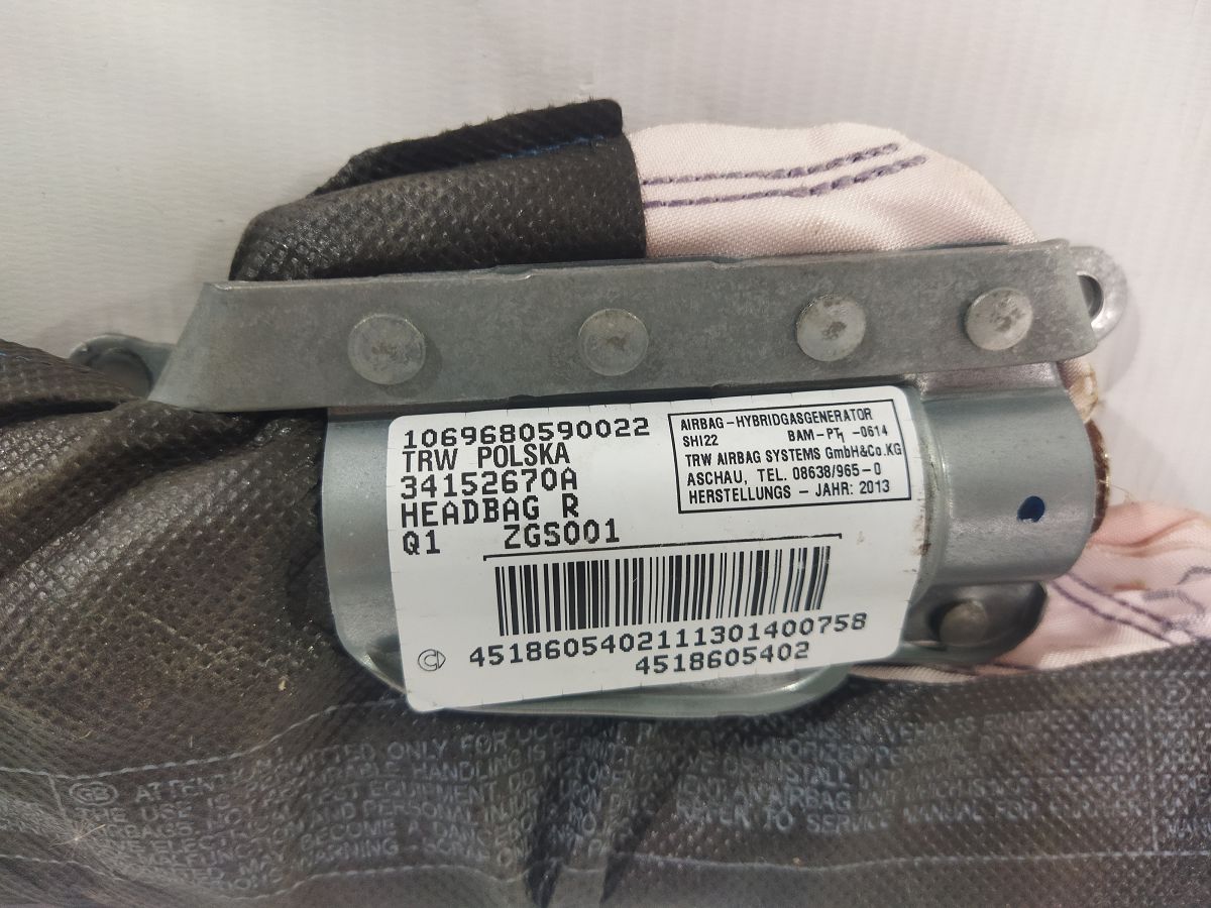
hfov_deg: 65.3
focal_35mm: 27
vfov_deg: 51.4
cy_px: 454
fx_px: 945
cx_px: 606
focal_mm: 4.71
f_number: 1.79
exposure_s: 1/50
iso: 286
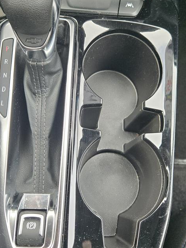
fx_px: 251
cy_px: 121
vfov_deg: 52.6
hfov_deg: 40.6
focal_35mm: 35
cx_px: 101
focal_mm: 5.4
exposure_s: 1/180
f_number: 1.8
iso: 125
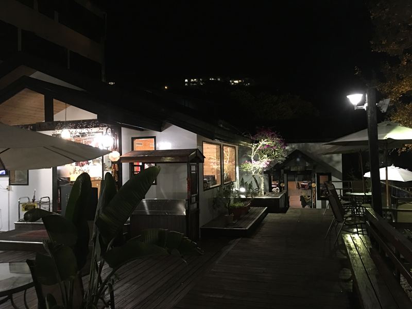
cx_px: 206
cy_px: 154
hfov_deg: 61.7
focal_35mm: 29
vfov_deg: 48.2
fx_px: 345
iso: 125
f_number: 2.2
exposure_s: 1/4
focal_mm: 4.15
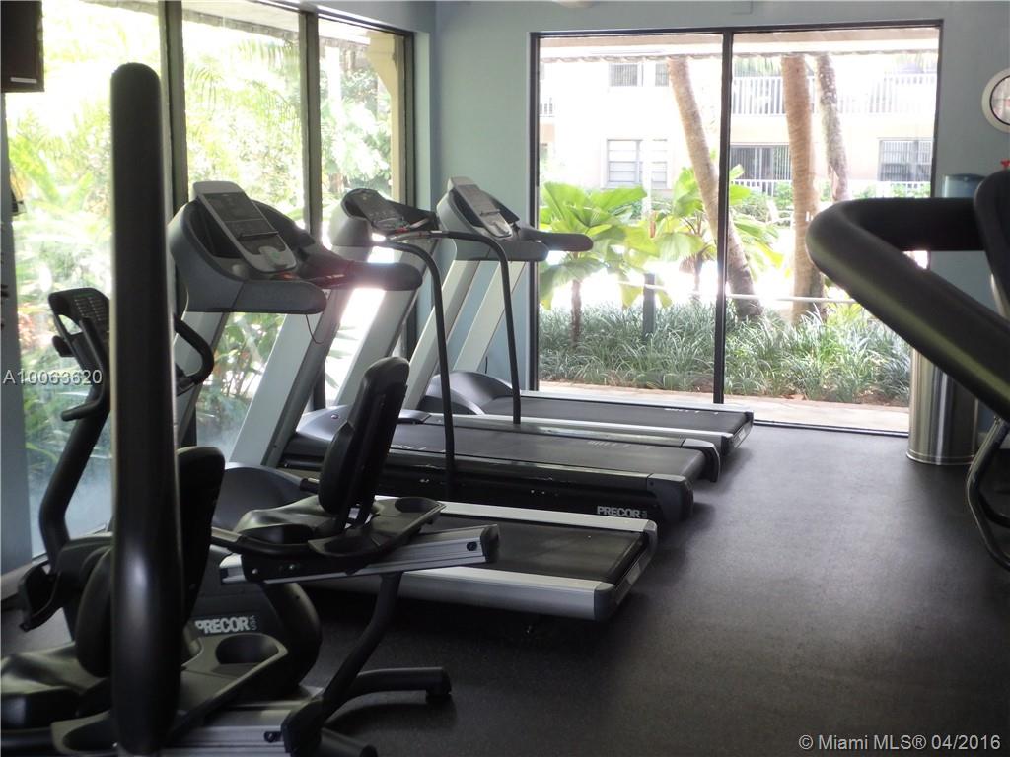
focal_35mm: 39
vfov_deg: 36.8
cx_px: 505
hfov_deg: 47.9
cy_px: 378
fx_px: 1138
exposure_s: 1/40
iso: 320
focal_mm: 6.9
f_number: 5.1
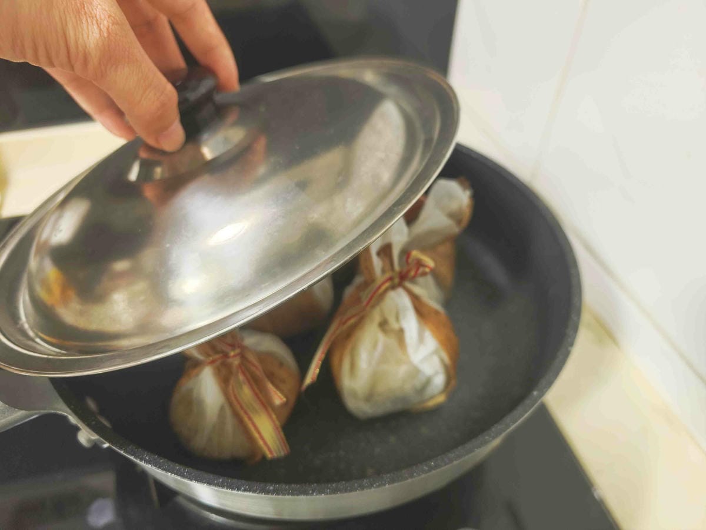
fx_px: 469
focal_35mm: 23
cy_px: 265
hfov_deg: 73.9
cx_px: 353
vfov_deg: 58.9
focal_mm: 8.72
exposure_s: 1/24
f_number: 2
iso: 640
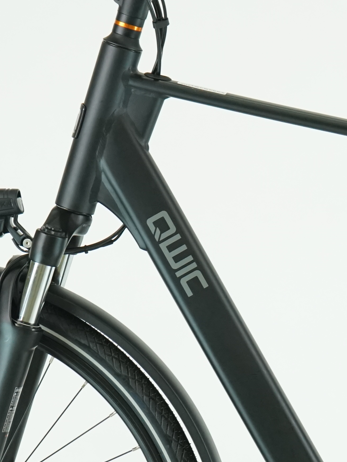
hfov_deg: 8.4
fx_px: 2339
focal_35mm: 175
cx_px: 393
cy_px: 349
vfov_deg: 11.3
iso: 1600
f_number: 5.6
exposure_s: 1/200
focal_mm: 53
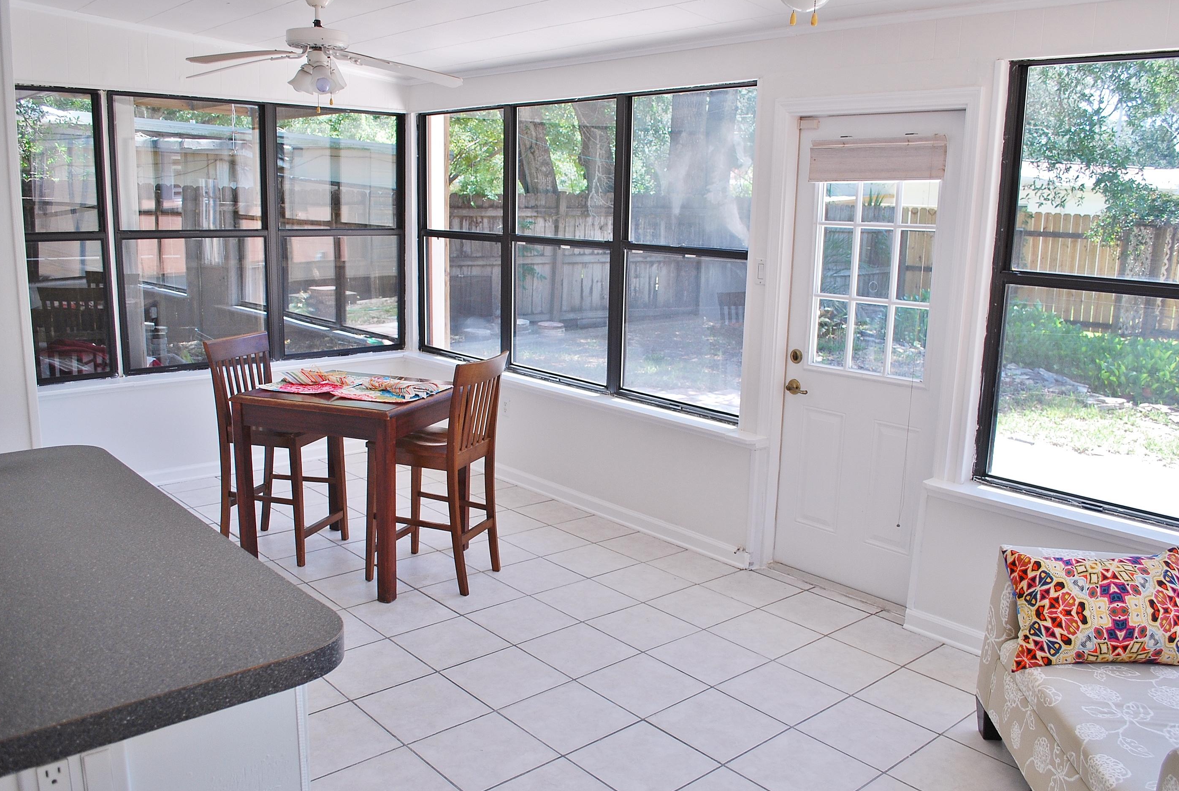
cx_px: 574
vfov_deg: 46.6
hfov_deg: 65.4
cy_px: 406
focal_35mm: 28
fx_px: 919
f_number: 5
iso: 200
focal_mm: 18
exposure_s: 1/100
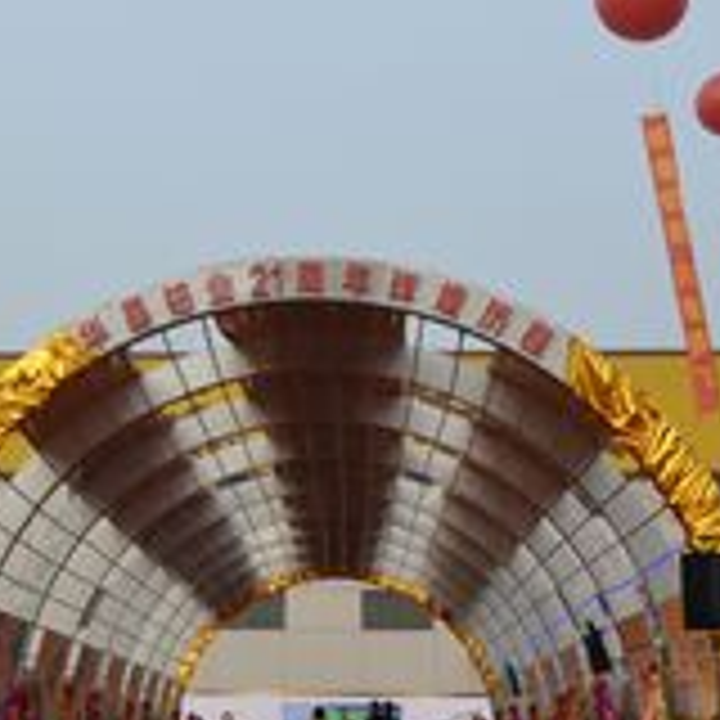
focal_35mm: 86
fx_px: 2024
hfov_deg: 19.9
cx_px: 108
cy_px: 236
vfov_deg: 20.1
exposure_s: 1/400
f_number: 5.6
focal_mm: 18
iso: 200
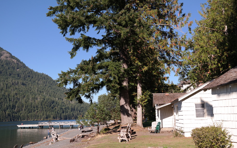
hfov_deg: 56.7
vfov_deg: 37.3
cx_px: 118
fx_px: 220
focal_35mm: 34
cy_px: 79
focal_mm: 22
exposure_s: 1/200
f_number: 6.3
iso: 100
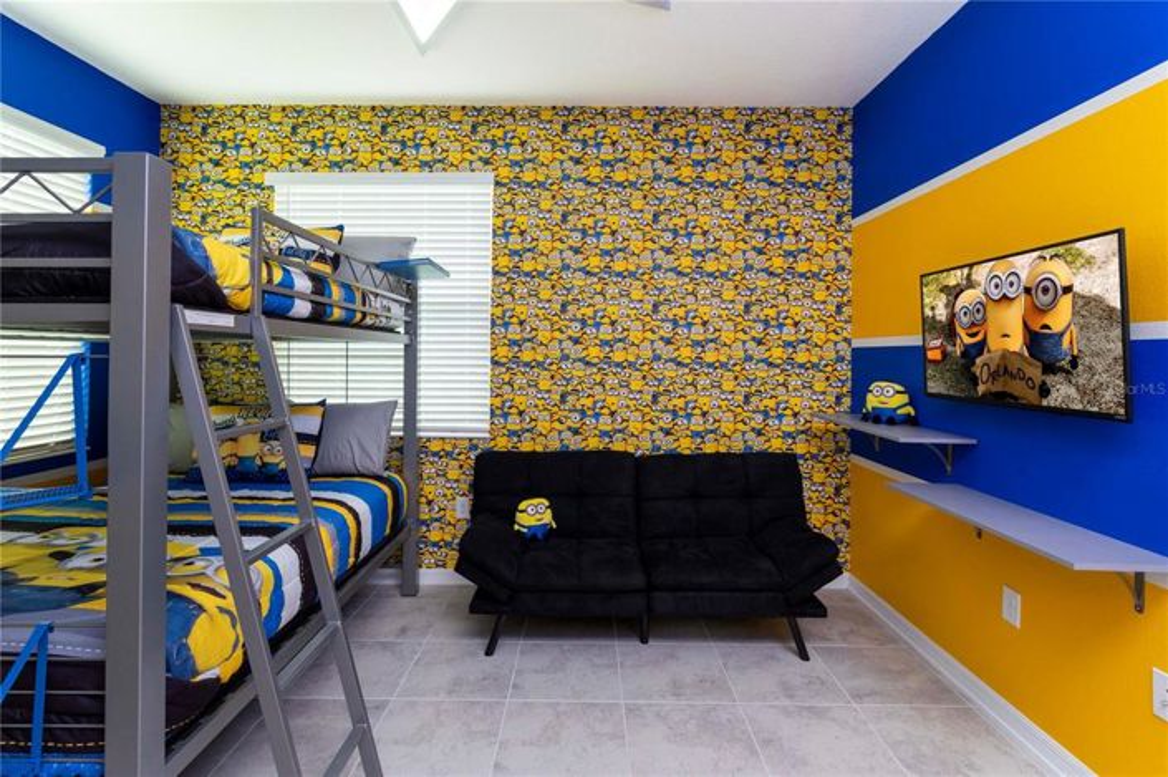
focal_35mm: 17
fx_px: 551
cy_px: 388
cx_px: 584
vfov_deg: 70.4
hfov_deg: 93.3
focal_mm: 17
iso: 1000
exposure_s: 1/15
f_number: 13
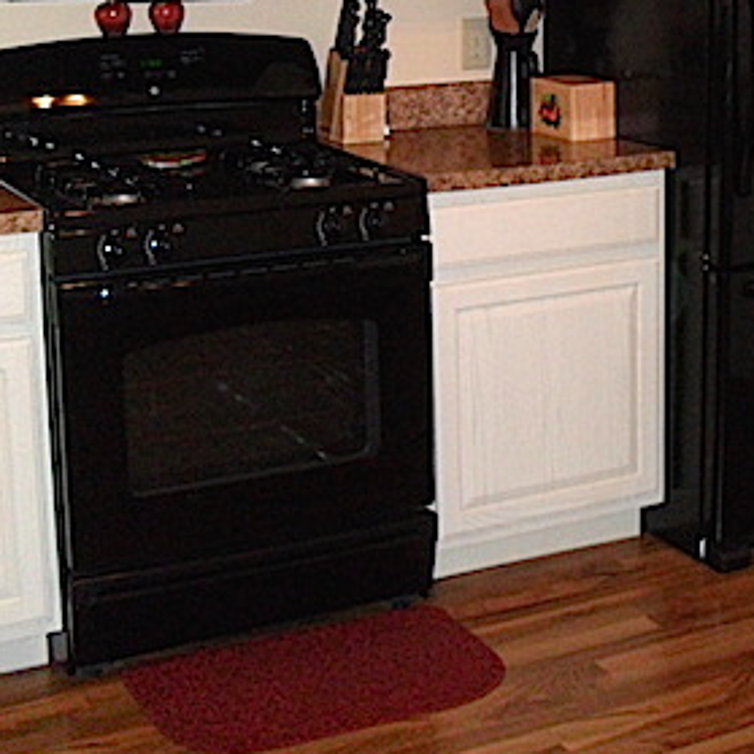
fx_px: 1750
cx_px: 638
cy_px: 122
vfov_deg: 23.8
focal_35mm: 71
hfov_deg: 23.8
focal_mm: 6.3
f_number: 3
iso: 240
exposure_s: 1/45
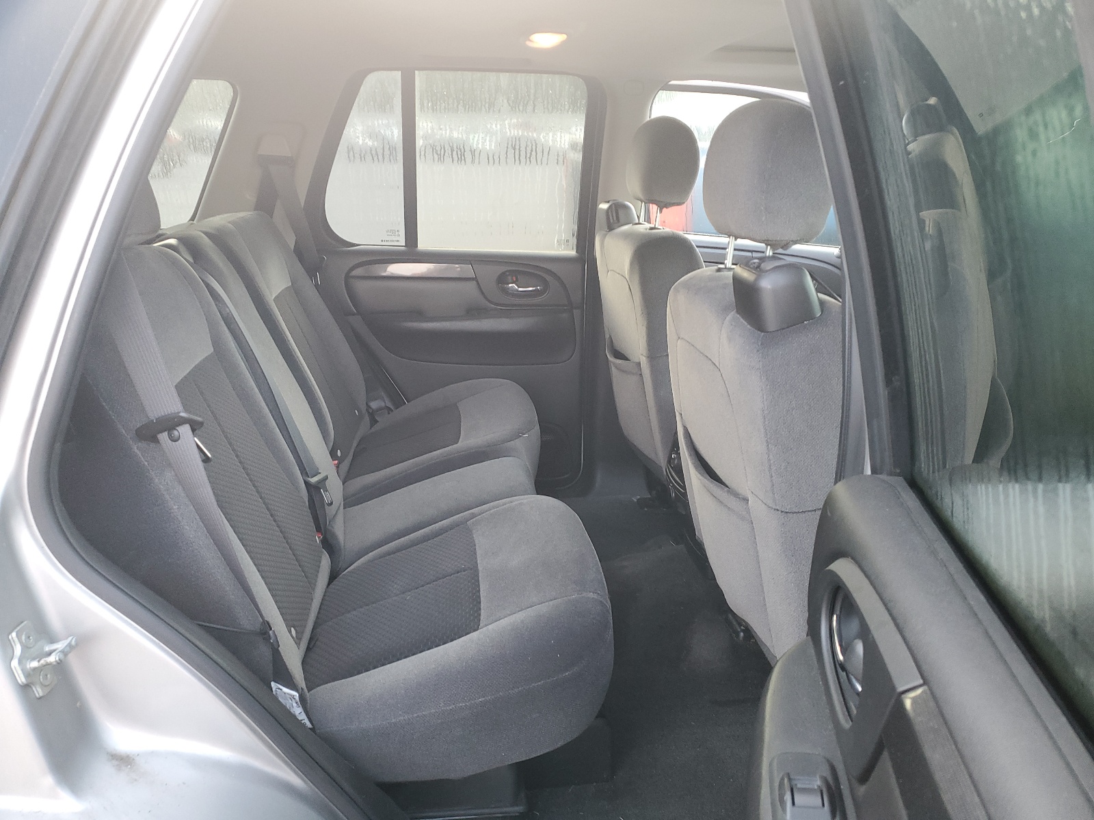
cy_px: 410
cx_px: 547
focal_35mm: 26
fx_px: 822
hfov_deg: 67.3
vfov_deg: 53.1
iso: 101
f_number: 1.5
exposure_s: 1/60.2
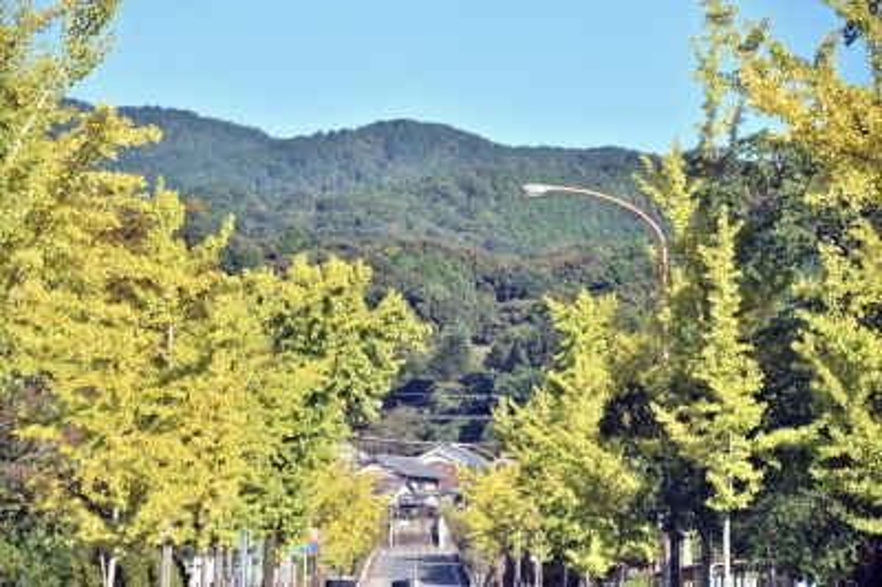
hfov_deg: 12.5
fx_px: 4039
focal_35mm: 165
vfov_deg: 8.3
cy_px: 294
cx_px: 441
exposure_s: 1/320
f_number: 6.3
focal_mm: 110
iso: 100
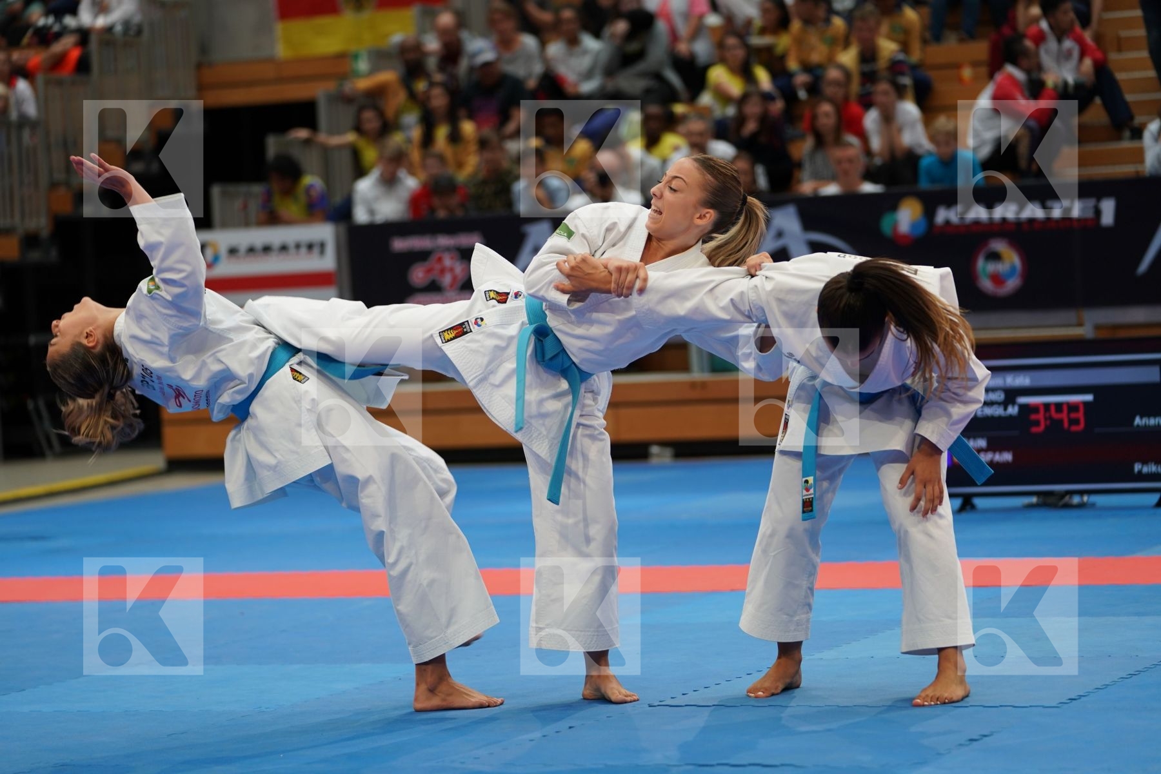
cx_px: 580
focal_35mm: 112
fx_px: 3612
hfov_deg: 18.3
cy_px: 387
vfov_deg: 12.2
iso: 640
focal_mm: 112
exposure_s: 1/500
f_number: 2.8
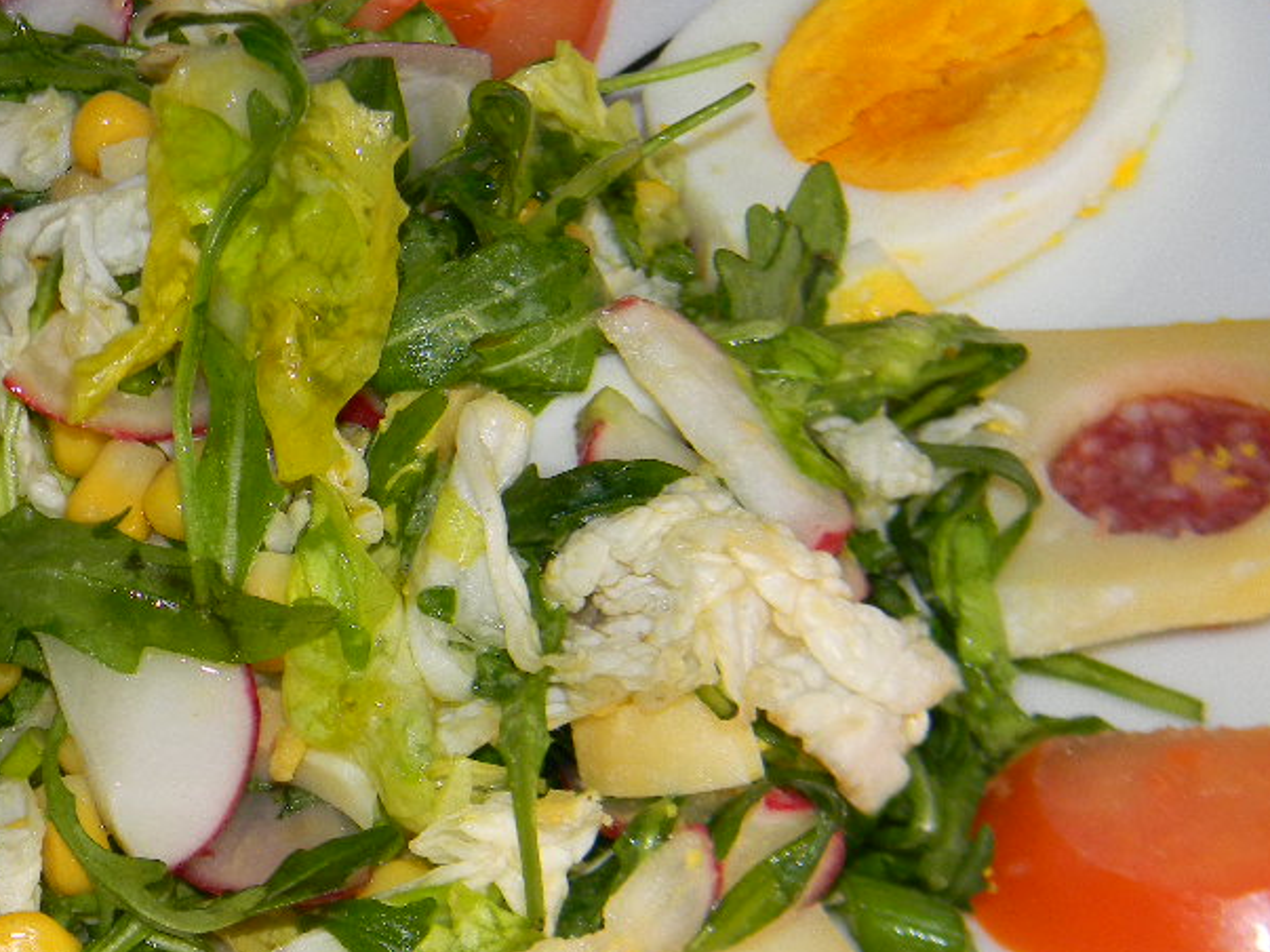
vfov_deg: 10.5
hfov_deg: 13.9
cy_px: 596
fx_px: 5172
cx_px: 257
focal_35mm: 141
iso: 200
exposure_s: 1/30
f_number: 4.5
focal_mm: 15.1
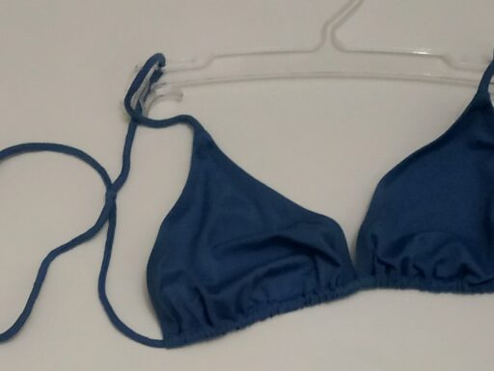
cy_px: 186
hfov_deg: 71.5
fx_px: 343
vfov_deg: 56.9
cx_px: 247
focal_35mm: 24
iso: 1250
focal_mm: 3.94
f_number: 1.9
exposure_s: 1/20
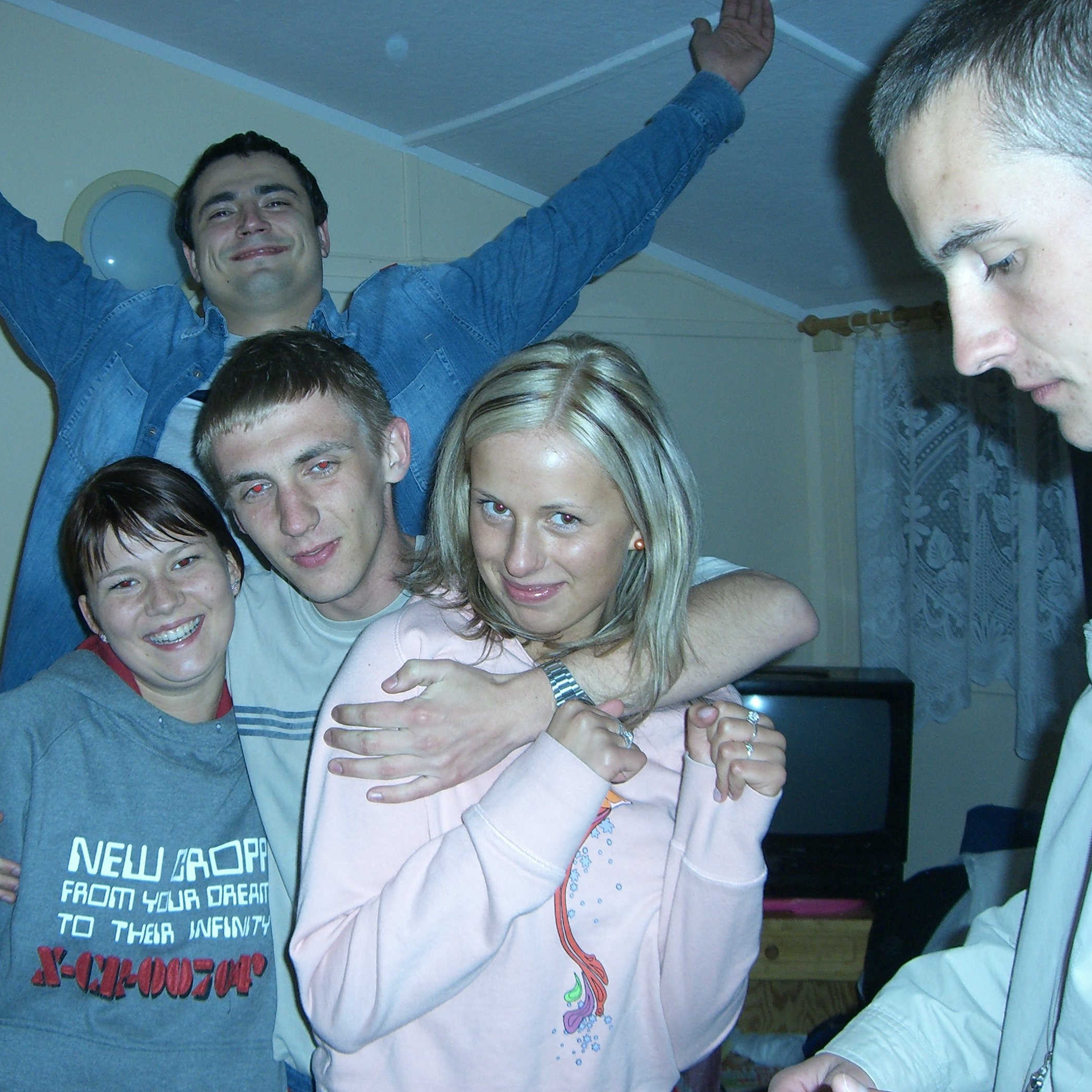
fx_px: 1606
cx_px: 396
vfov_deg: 37.6
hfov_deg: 37.3
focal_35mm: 45
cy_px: 544
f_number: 2.7
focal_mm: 6.2
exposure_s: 1/60
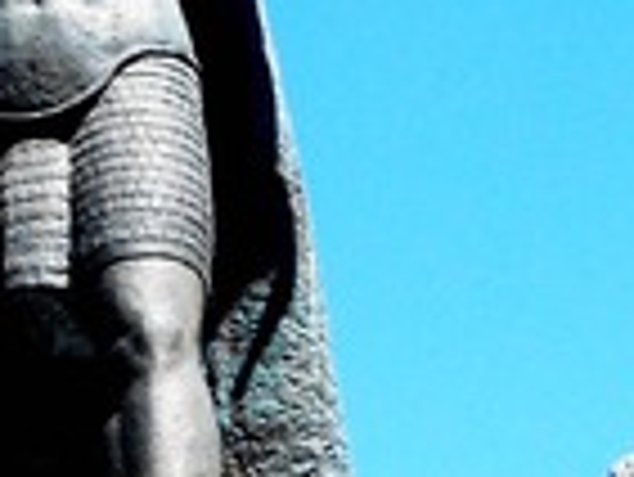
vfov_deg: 7.6
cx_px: -40
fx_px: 3575
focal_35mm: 195
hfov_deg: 10.0
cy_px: 212
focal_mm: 7.7
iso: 80
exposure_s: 1/500
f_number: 4.2
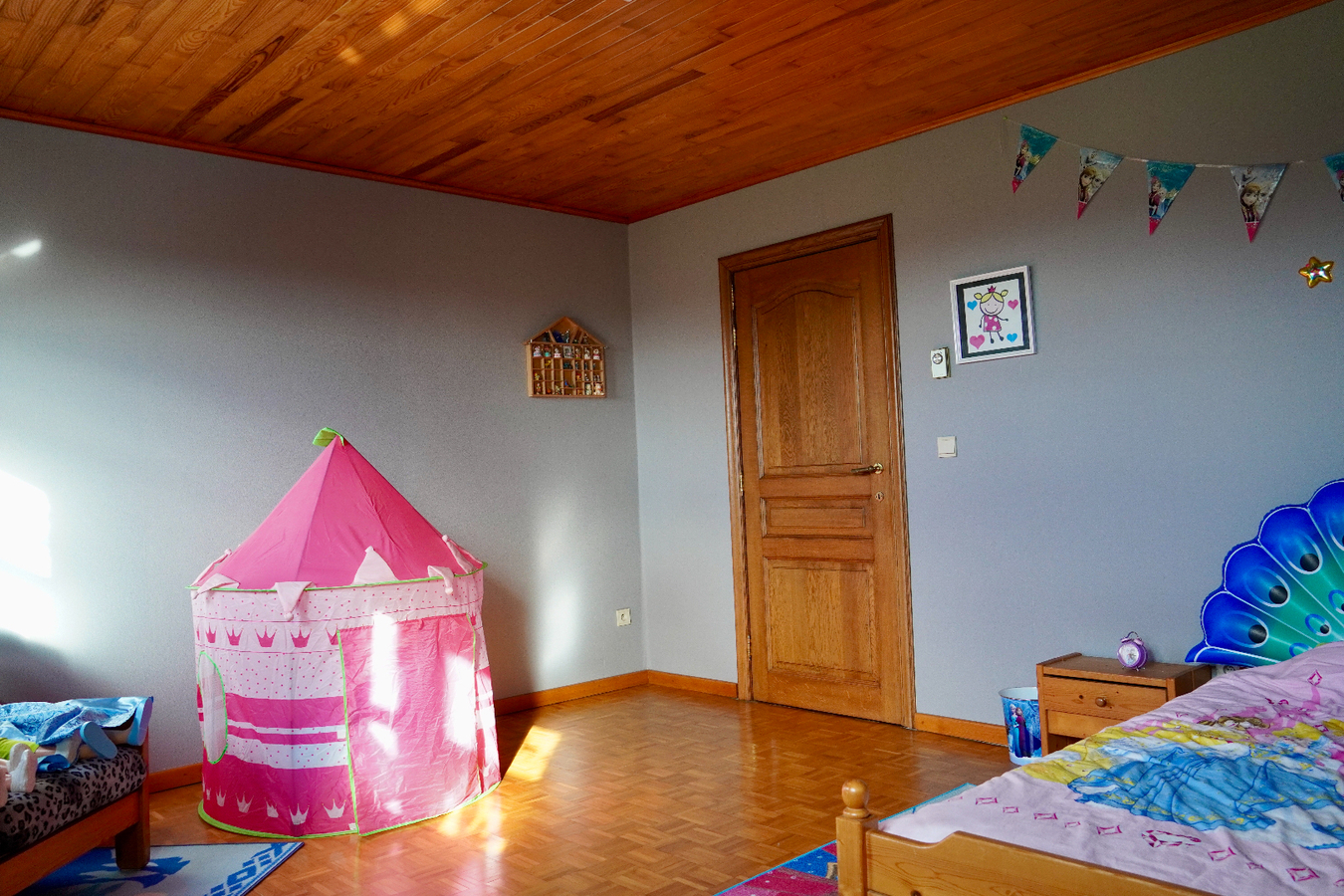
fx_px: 1008
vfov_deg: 47.9
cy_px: 448
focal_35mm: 27
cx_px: 672
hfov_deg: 67.4
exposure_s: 1/160
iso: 800
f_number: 4
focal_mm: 18
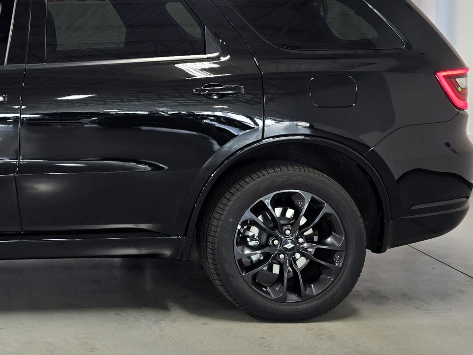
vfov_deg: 28.8
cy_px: 54
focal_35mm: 49
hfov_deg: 34.9
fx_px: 670
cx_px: -12
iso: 80
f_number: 1.7
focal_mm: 6.3
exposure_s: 1/120
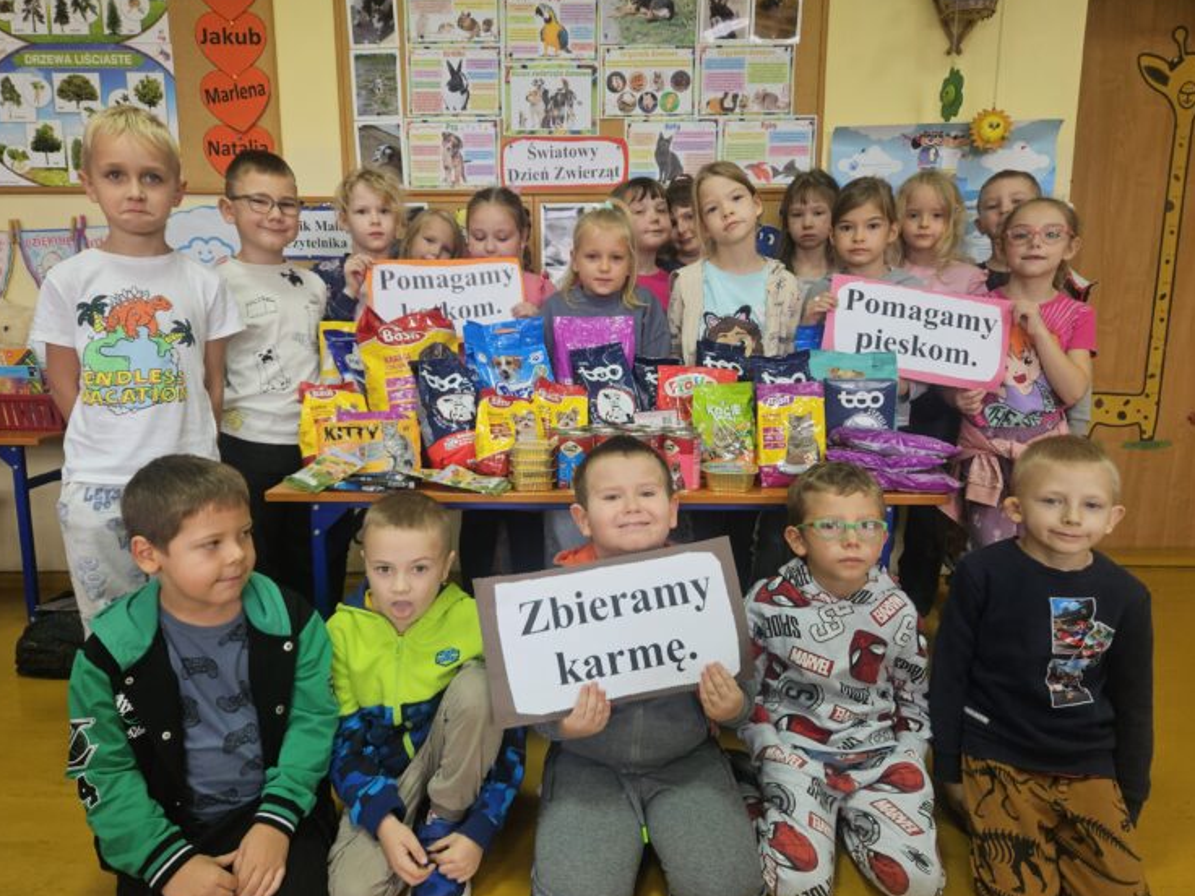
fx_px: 829
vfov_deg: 56.8
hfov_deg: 71.6
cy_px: 446
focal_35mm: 24
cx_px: 580
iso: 125
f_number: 1.8
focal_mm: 5.4
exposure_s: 1/100
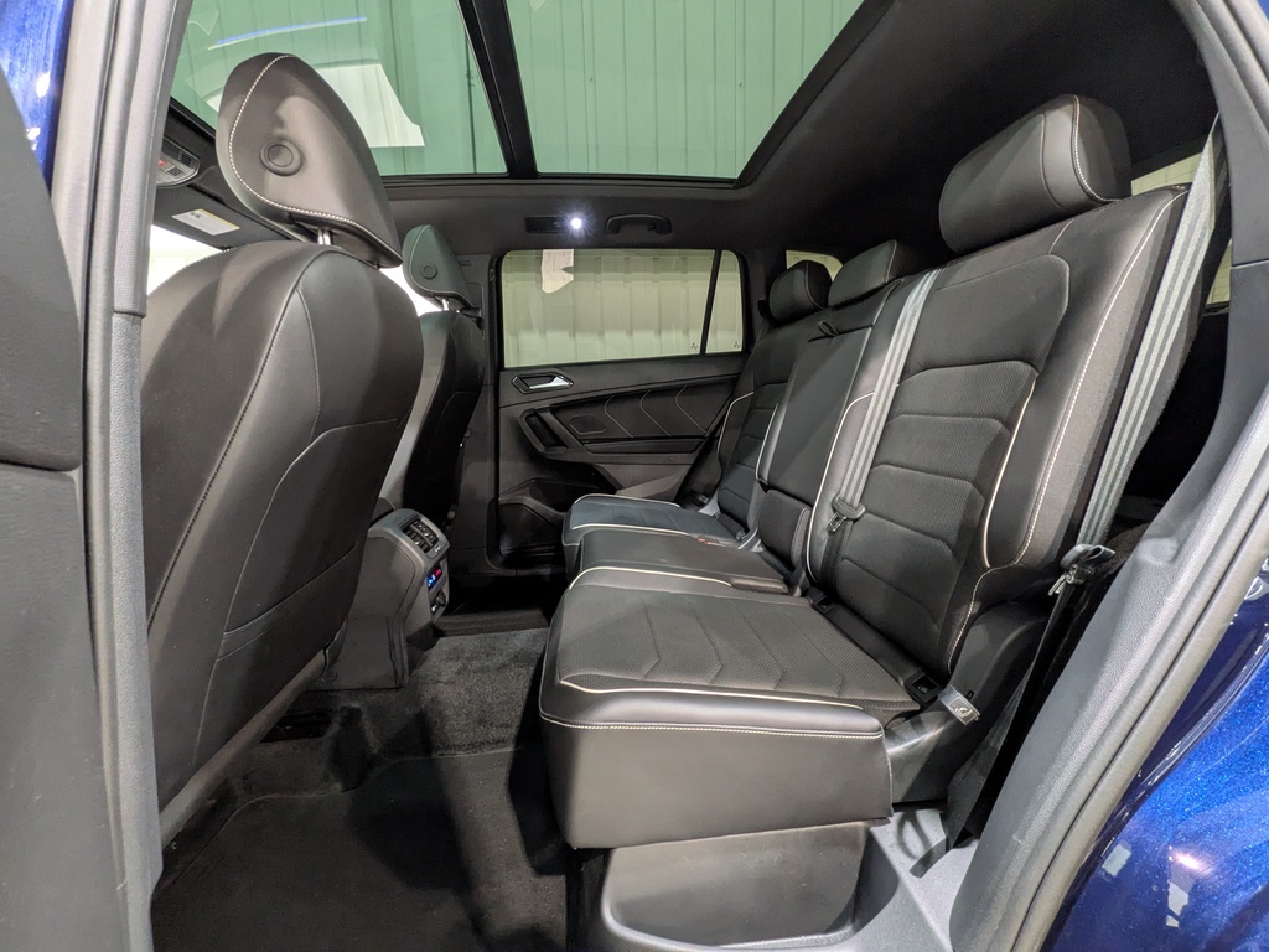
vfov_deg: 85.7
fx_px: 513
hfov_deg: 102.1
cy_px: 476
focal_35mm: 14
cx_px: 634
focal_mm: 1.83
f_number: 2.2
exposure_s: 1/24
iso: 457
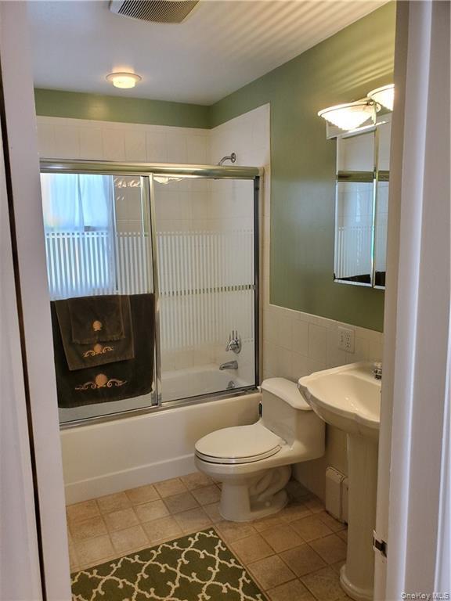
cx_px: 226
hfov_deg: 53.1
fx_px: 452
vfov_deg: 67.3
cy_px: 300
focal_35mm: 26
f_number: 2.4
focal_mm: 4.3
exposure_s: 1/120
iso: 250
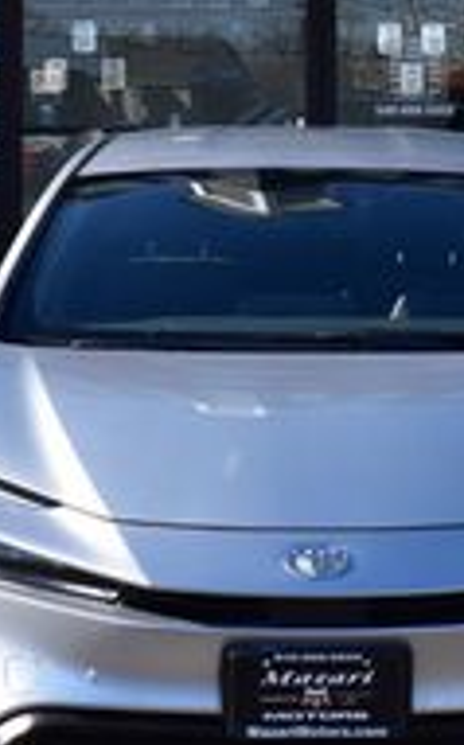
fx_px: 2494
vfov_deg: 16.9
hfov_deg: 10.6
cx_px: 409
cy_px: 164
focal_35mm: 123
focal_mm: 24
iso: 400
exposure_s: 1/320
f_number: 11
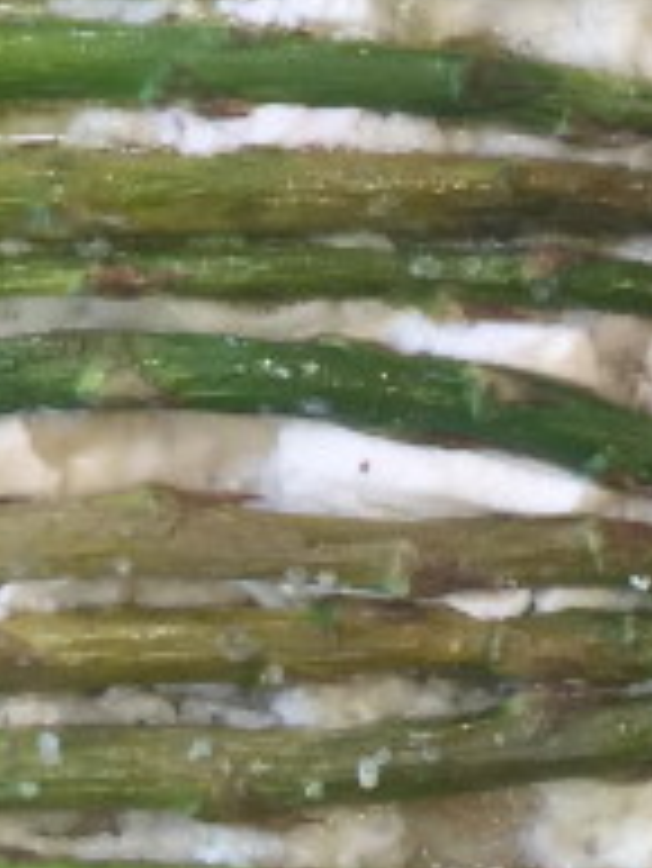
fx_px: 3863
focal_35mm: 154
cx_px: 139
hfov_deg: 9.6
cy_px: -405
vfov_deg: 12.3
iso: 50
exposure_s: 1/30
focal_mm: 4.15
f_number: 2.2
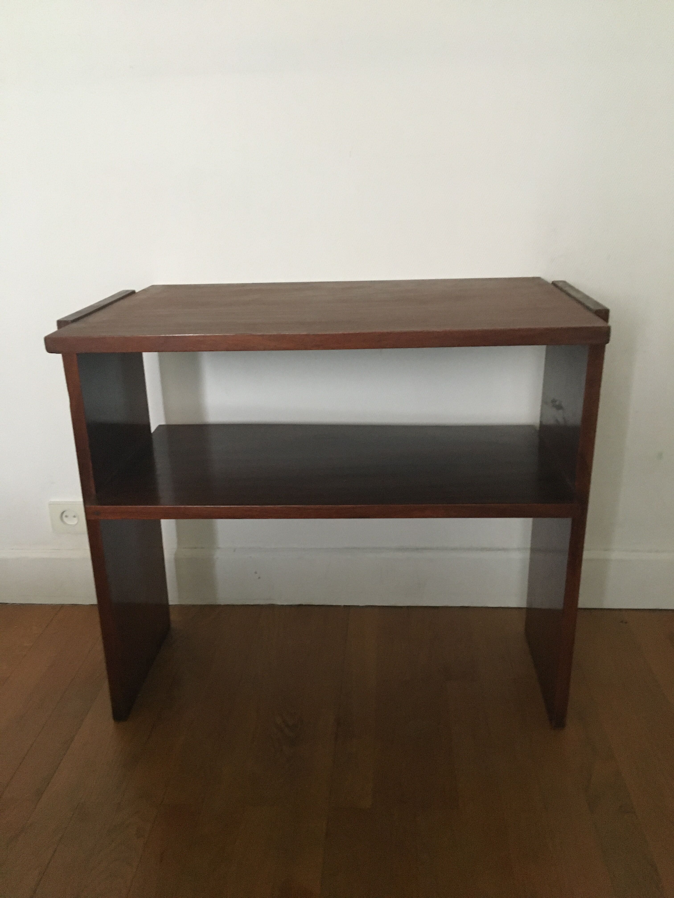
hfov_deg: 48.2
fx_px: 753
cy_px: 449
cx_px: 337
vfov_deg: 61.7
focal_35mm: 29
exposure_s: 1/17
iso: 500
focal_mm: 4.15
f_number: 2.2
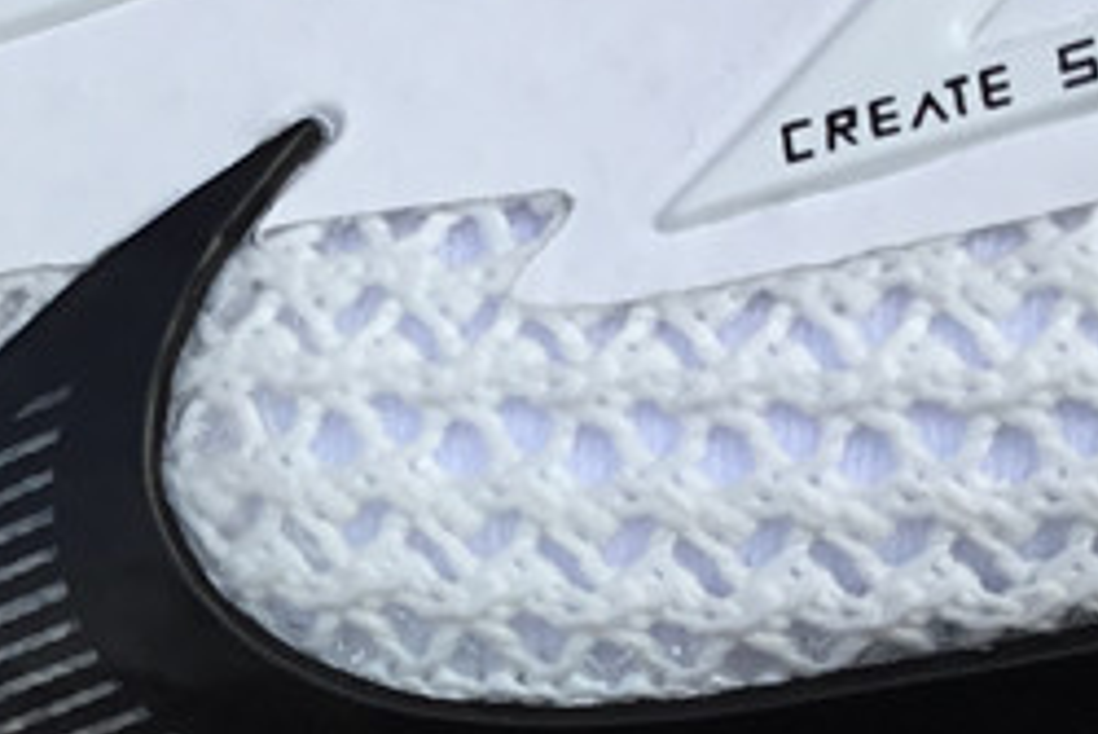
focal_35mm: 116
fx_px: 3540
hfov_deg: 17.3
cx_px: 61
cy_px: 679
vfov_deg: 11.7
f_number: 2.4
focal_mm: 3.3
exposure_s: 1/599
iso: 25
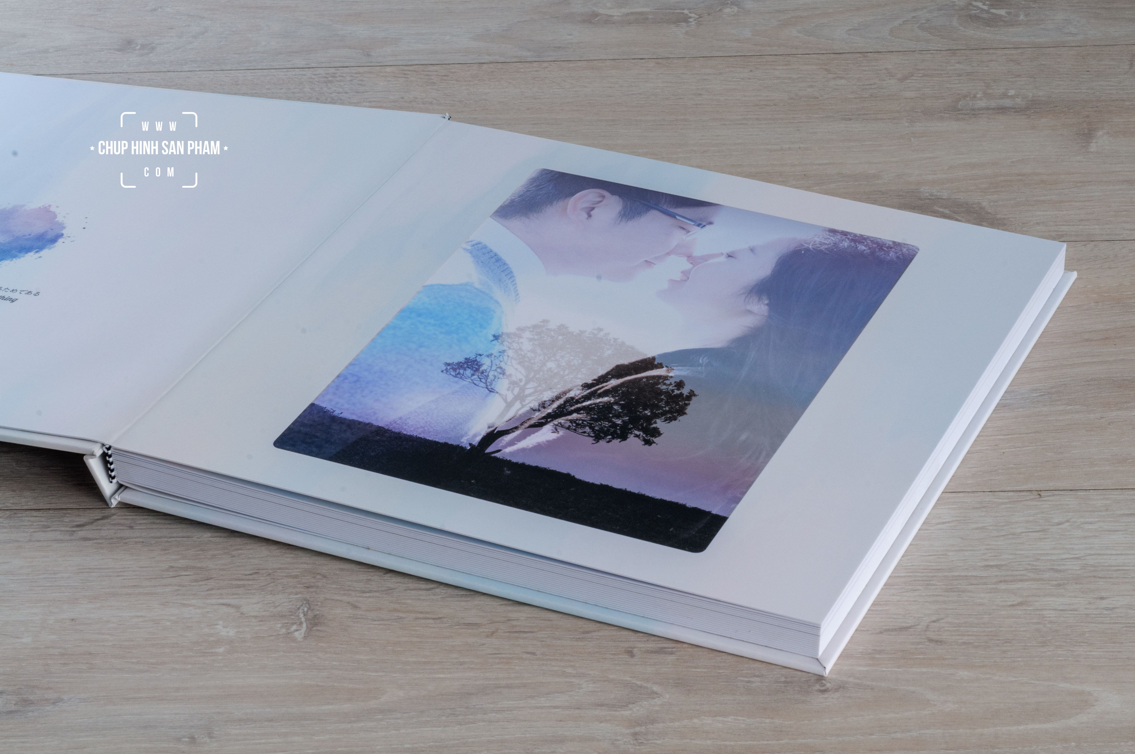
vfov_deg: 15.2
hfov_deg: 22.6
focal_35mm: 90
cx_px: 568
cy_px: 377
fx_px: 2834
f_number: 22
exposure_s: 1/160
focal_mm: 60
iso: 200
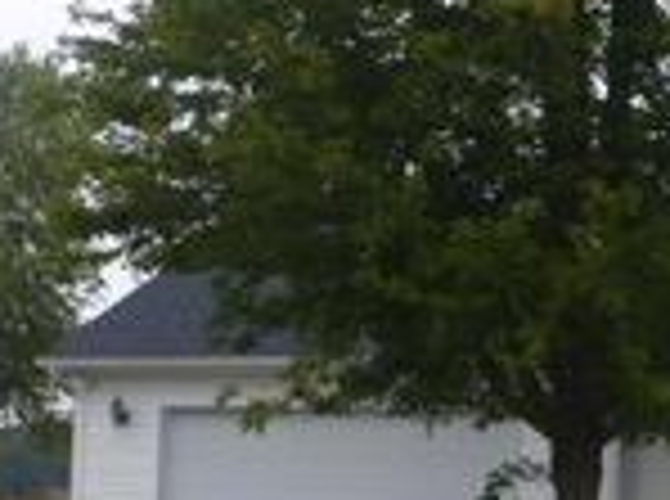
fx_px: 2858
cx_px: 940
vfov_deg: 10.0
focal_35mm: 148
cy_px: 196
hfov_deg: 12.8
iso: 100
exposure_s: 1/100
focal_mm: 7.9
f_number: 4.1
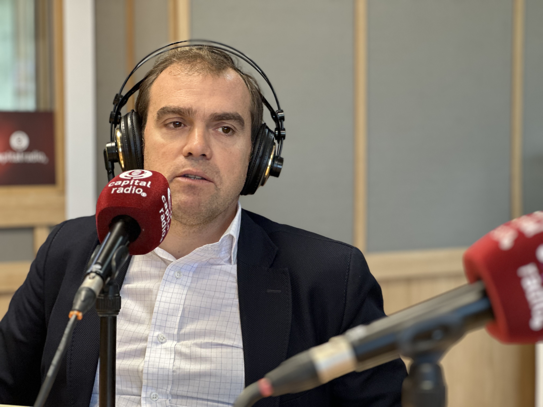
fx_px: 1208
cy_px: 204
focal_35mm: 77
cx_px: 272
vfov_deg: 19.1
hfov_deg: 25.3
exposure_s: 1/33
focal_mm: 9
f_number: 2.8
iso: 125
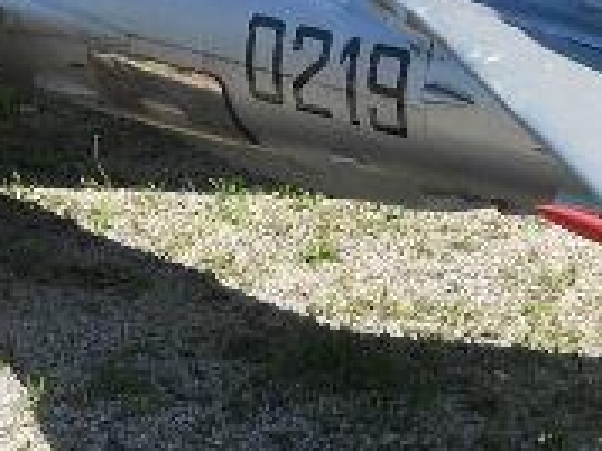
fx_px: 2555
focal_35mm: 147
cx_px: 407
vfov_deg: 10.0
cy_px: -20
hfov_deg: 13.4
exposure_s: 1/200
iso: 80
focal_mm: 6.72
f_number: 5.5
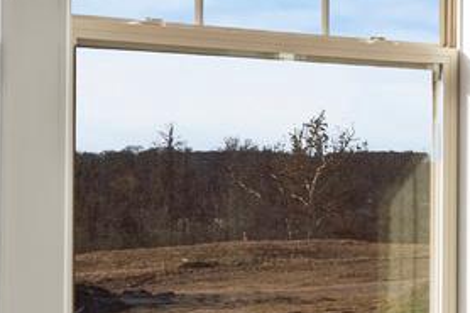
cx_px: 991
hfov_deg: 14.1
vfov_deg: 11.6
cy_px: 195
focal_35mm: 118
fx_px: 1540
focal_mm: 16
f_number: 8
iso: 200
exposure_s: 1/25
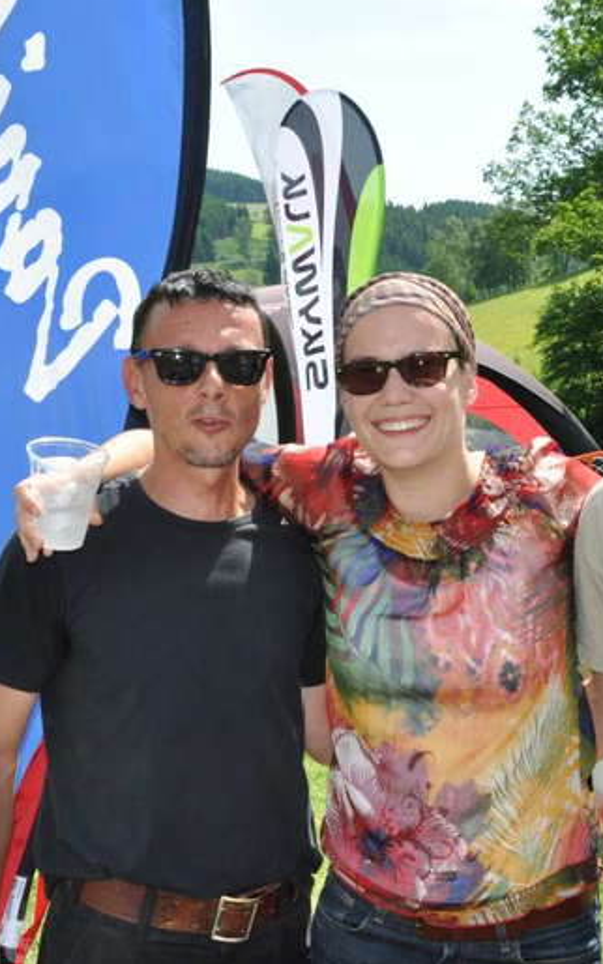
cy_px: 477
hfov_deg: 21.3
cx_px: 378
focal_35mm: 61
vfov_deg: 33.5
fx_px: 1603
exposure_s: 1/200
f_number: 10
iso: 200
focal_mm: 26
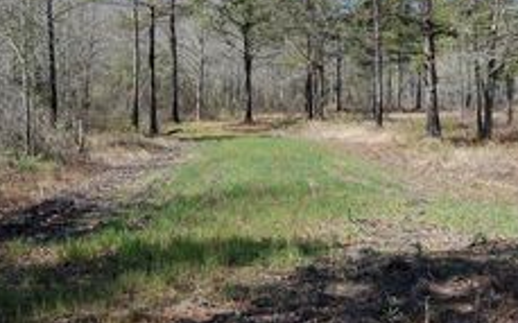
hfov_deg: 32.5
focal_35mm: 63
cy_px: 108
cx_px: 287
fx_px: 889
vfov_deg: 20.5
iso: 200
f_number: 8
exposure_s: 1/250
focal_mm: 22
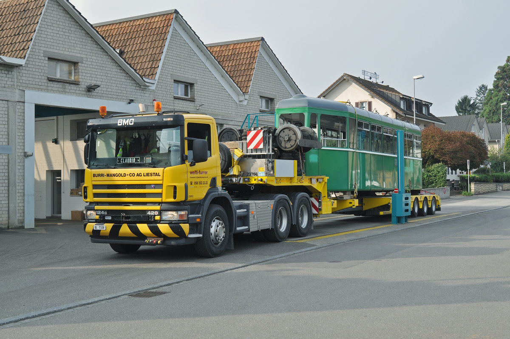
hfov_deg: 38.9
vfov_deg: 26.4
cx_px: 255
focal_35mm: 51
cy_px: 170
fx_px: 722
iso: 250
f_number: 5.6
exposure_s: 1/640
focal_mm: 34
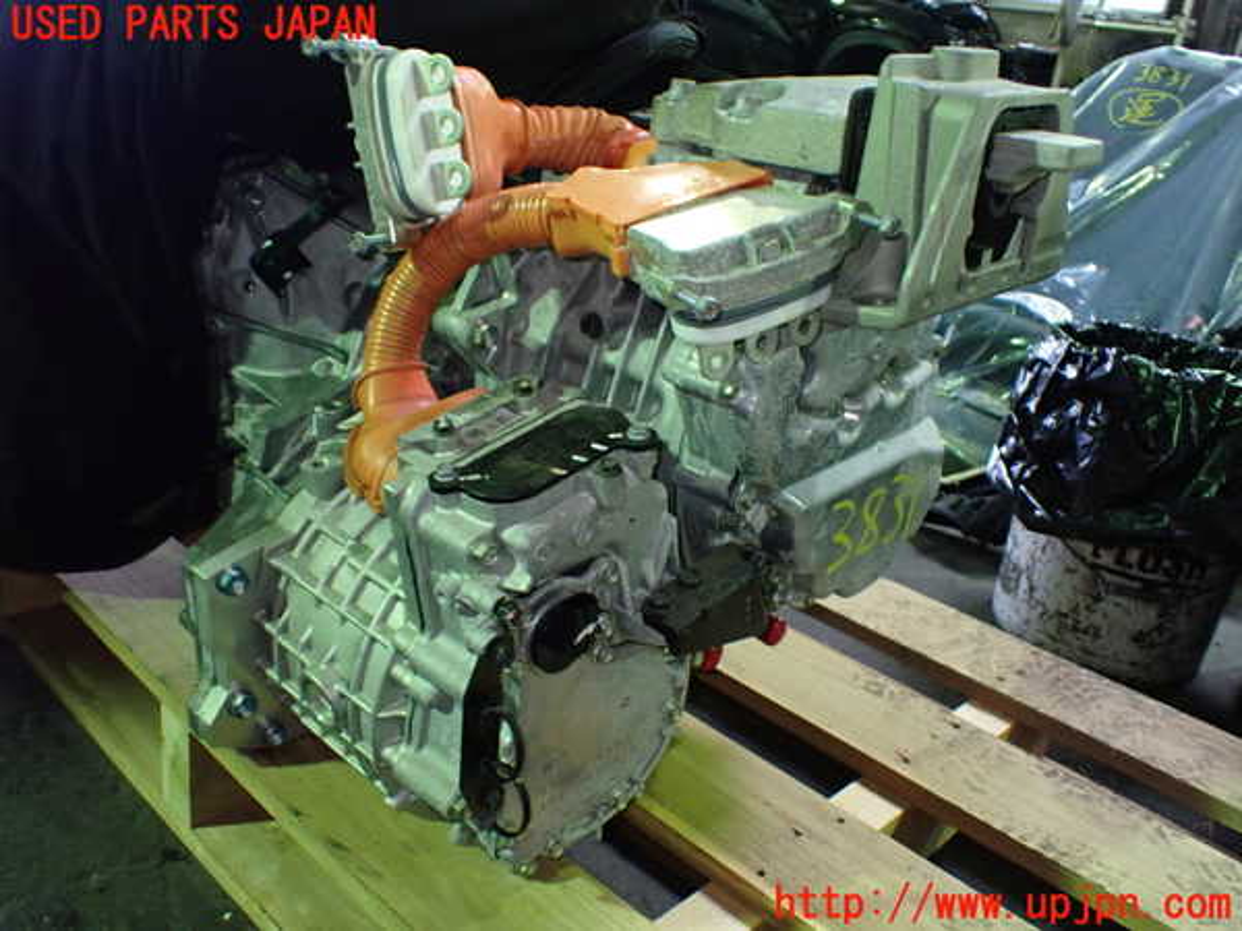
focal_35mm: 30
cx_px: 621
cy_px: 466
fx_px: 1076
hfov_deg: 60.0
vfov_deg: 46.8
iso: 800
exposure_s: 1/50
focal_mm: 5.4
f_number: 2.3
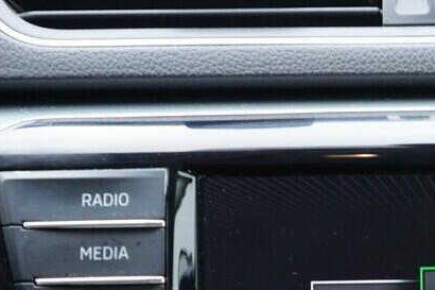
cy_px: 354
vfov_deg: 14.7
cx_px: 447
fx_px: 1087
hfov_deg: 21.7
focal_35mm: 90
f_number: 2.8
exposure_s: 1/40
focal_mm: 24
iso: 400
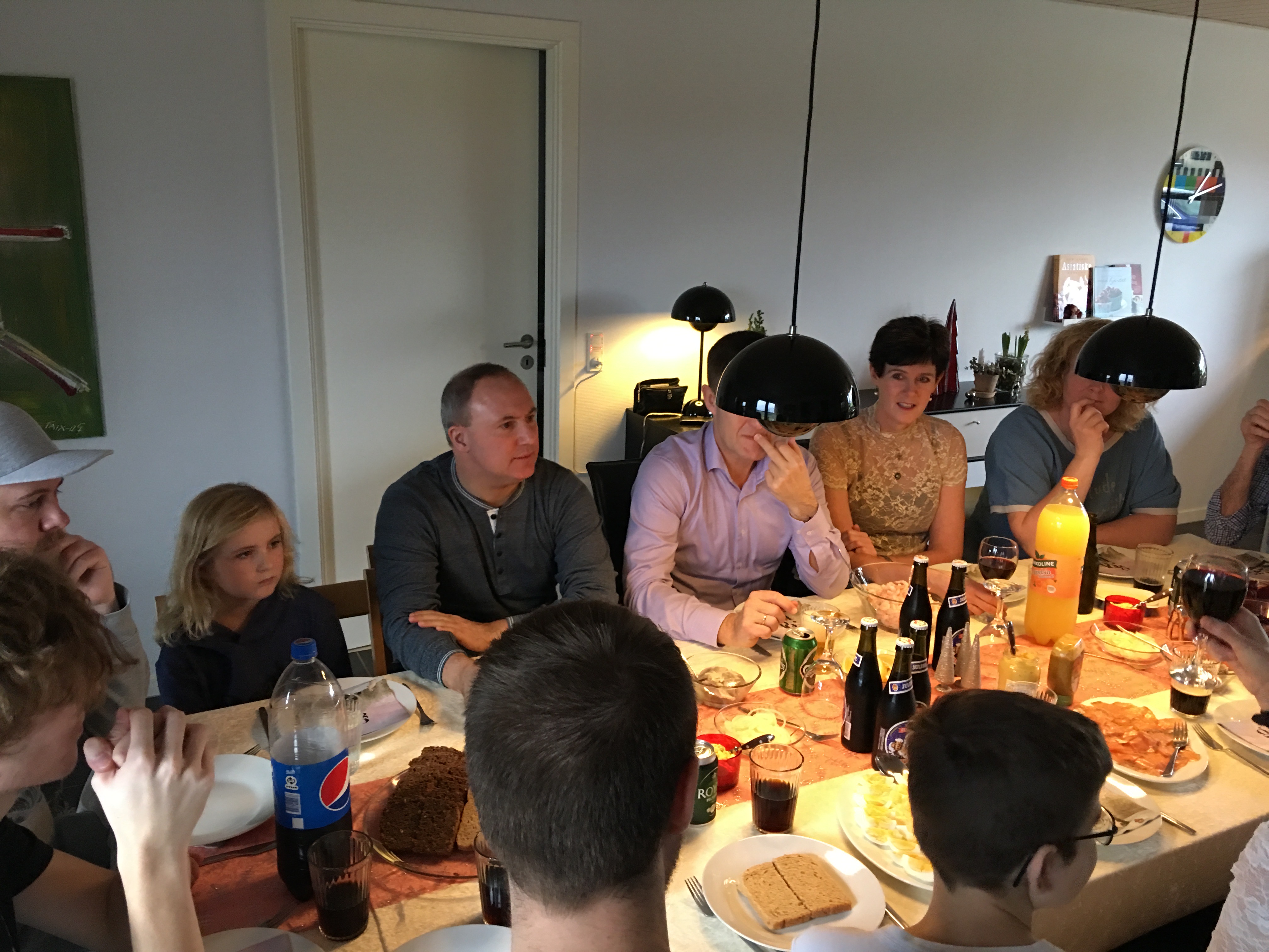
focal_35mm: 29
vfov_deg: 48.2
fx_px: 1063
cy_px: 476
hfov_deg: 61.7
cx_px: 634
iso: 80
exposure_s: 1/10
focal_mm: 4.15
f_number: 2.2
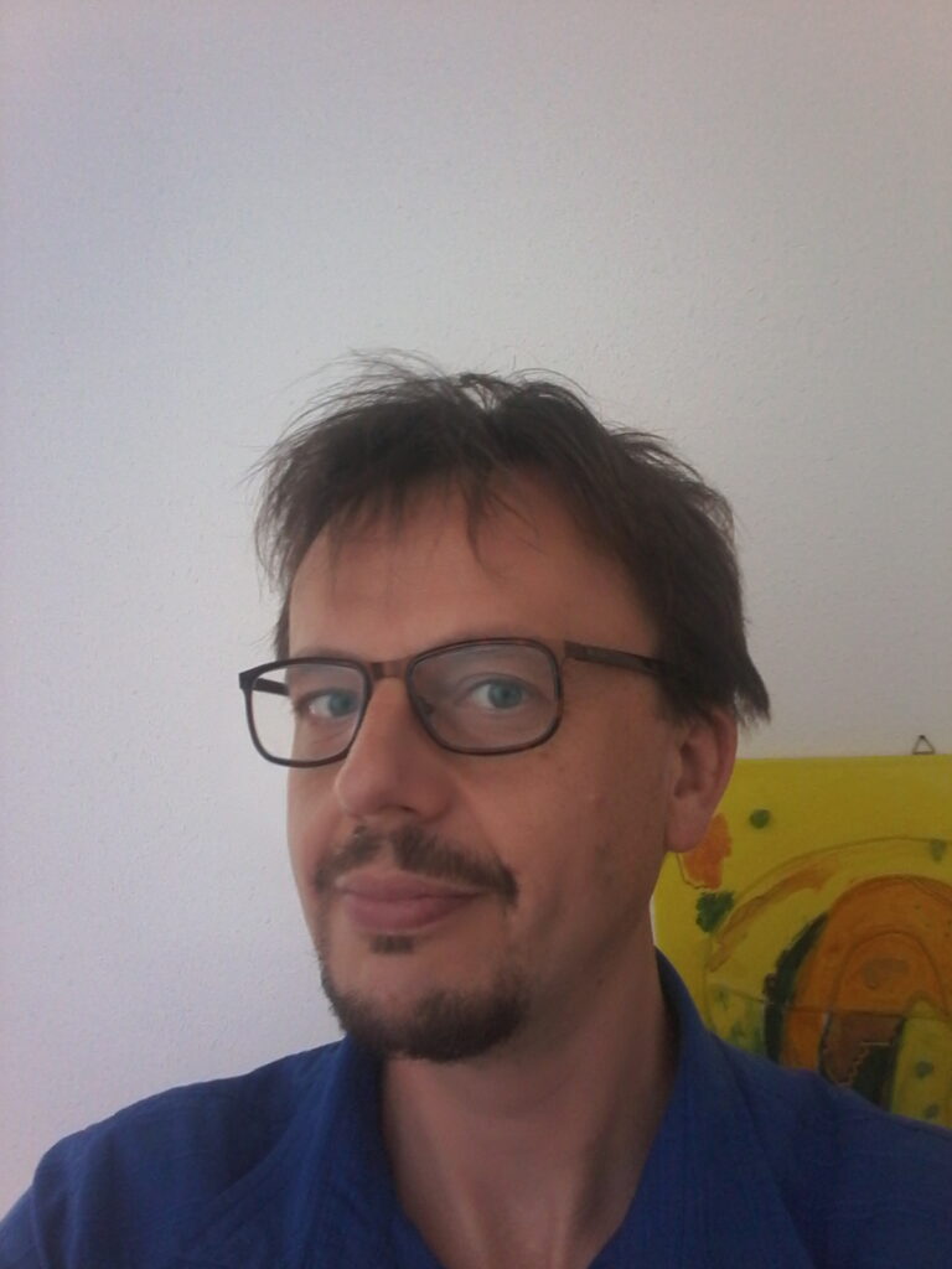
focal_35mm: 29
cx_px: 476
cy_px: 634
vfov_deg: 61.7
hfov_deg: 48.2
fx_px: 1063
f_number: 2.4
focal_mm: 2.35
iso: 100
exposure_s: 1/25
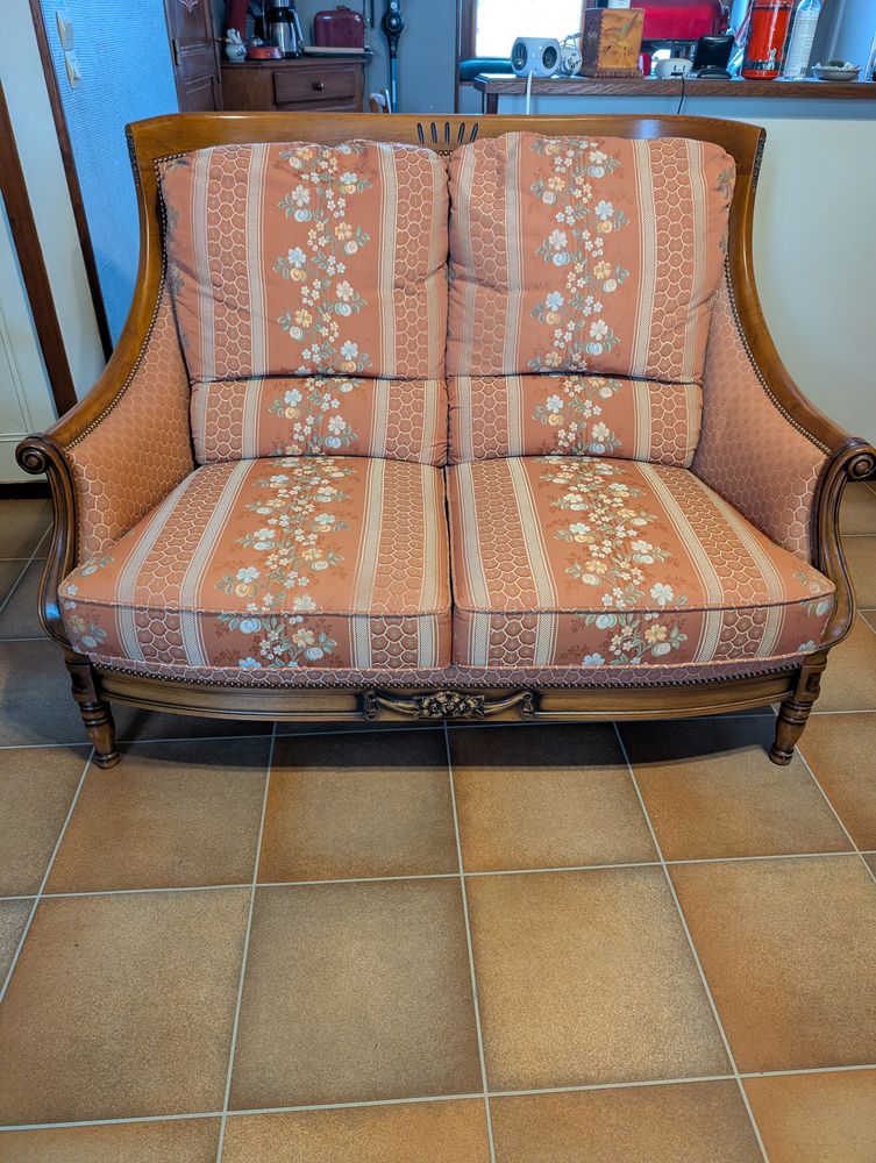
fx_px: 808
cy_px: 582
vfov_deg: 71.5
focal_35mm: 24
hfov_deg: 56.9
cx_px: 438
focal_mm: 6.9
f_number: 1.68
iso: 224
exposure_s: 1/25
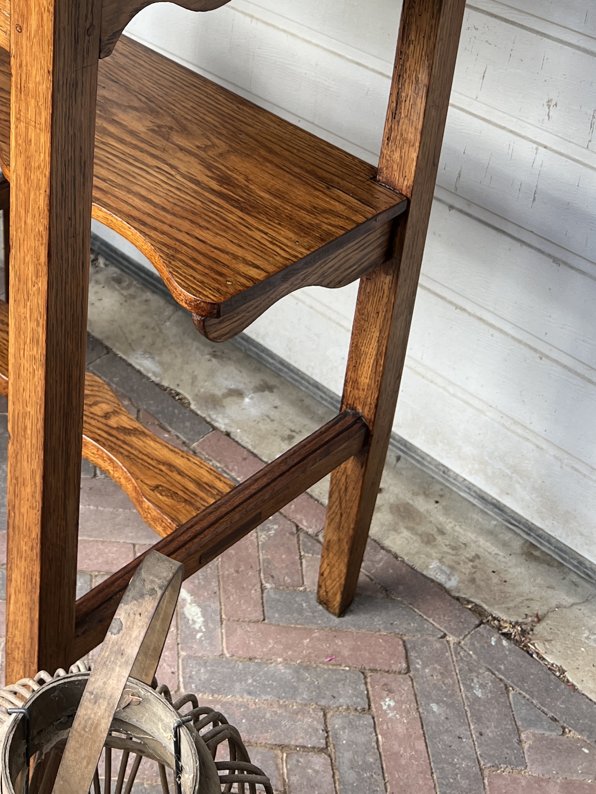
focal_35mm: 58
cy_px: 7
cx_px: 51
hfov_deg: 24.5
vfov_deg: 30.9
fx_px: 1331
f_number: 1.5
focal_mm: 5.7
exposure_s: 1/219
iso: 40
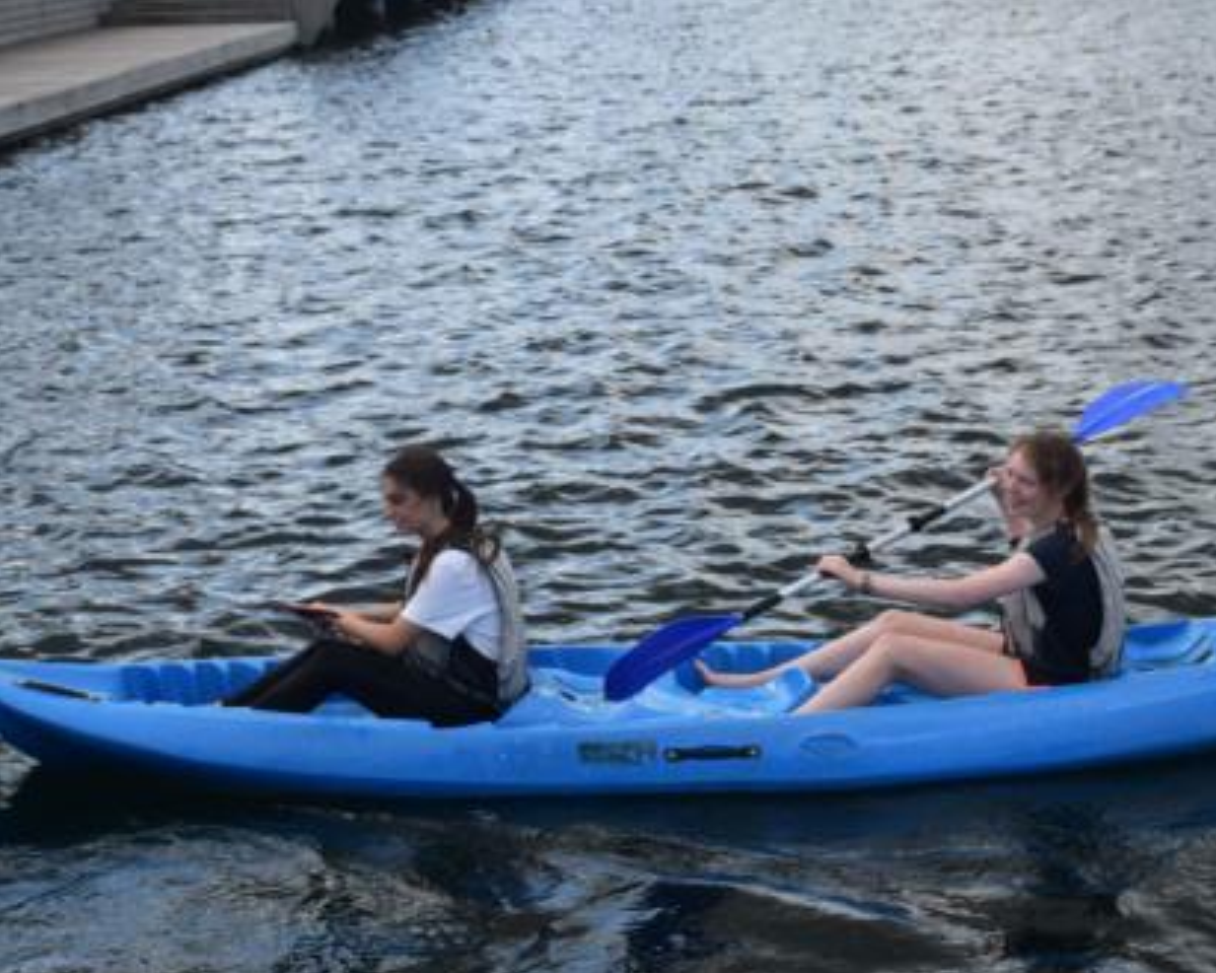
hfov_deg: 26.4
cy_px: 491
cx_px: 639
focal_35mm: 72
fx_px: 2592
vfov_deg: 21.3
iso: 200
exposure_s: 1/320
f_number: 9
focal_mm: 42
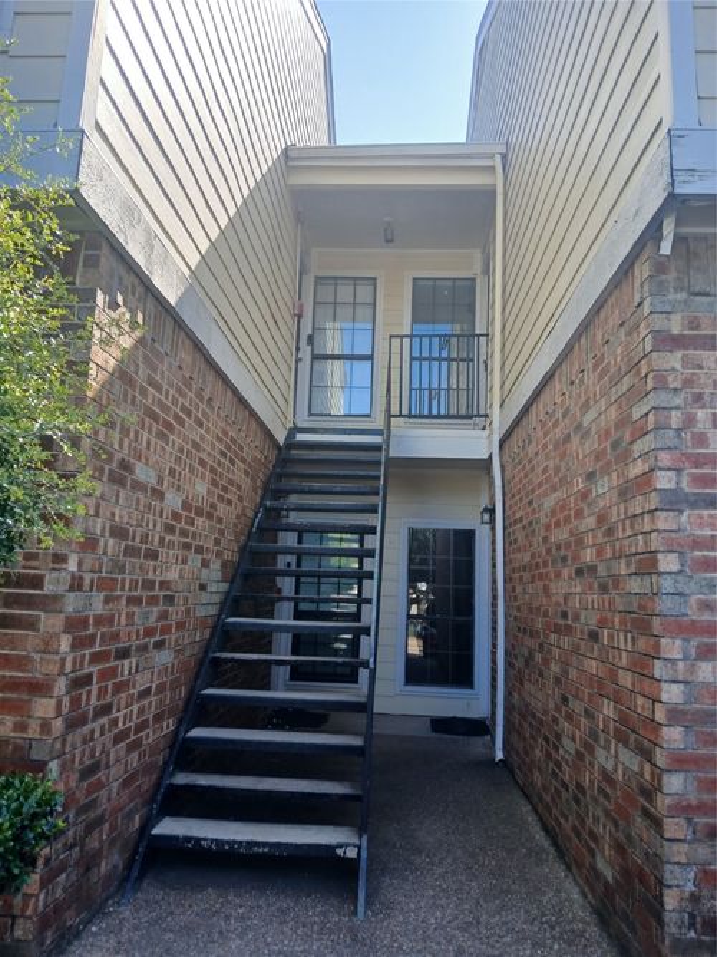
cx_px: 358
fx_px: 718
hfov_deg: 53.0
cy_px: 478
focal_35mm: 26
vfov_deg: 67.3
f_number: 1.8
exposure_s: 1/120
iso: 20
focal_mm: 3.98
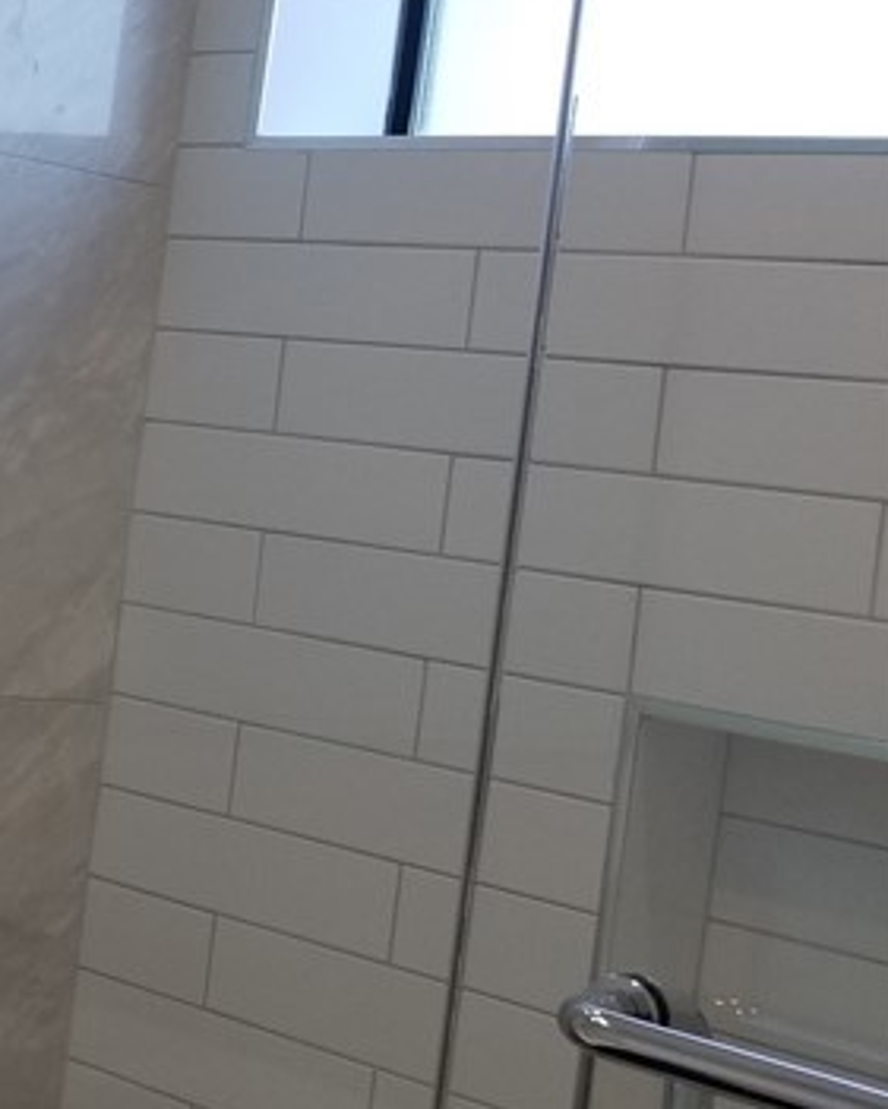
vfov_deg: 25.7
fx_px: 2430
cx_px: -714
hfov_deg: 17.0
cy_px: 433
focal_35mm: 74
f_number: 1.7
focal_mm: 4.25
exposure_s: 1/121
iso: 50
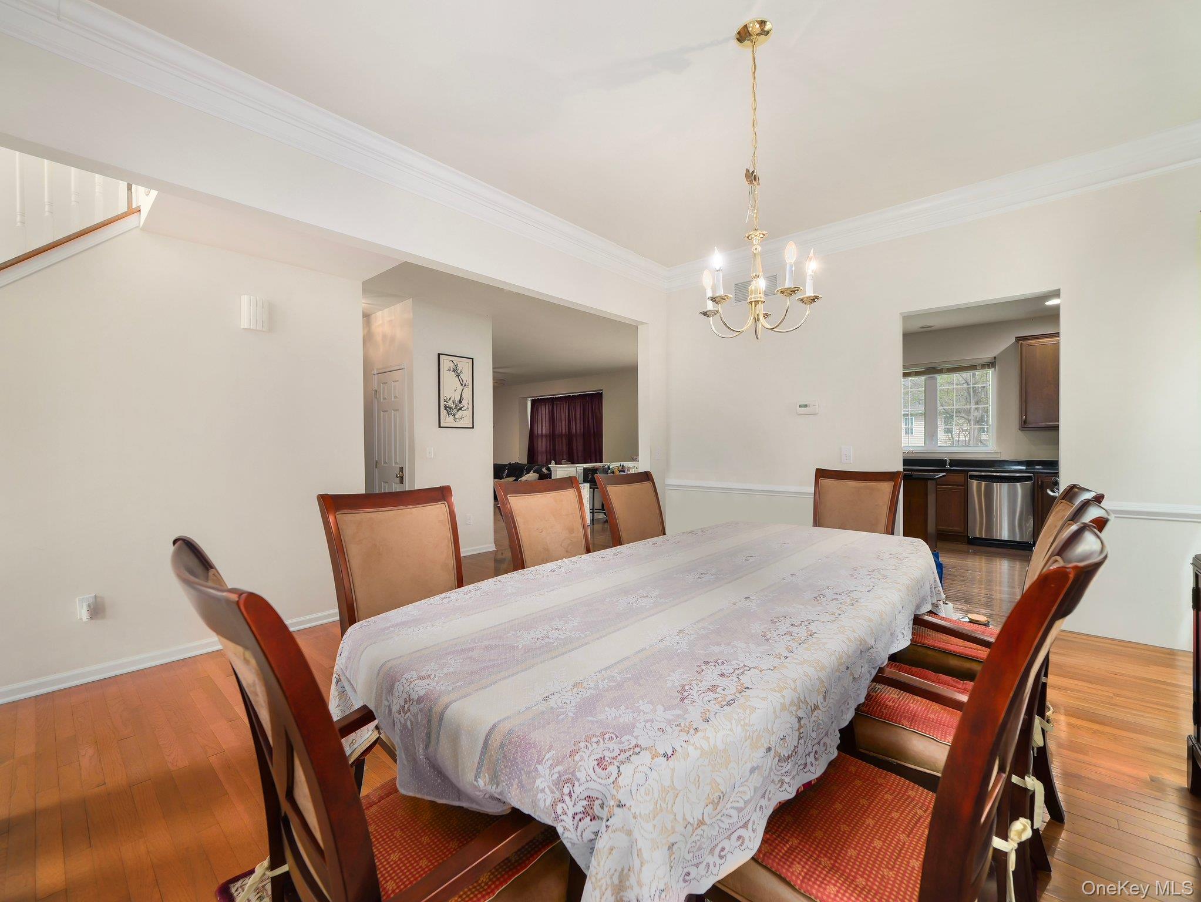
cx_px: 600
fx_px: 486
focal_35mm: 14
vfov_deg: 85.7
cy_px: 451
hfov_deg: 102.0
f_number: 3.2
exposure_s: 1/40
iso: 800
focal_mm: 7
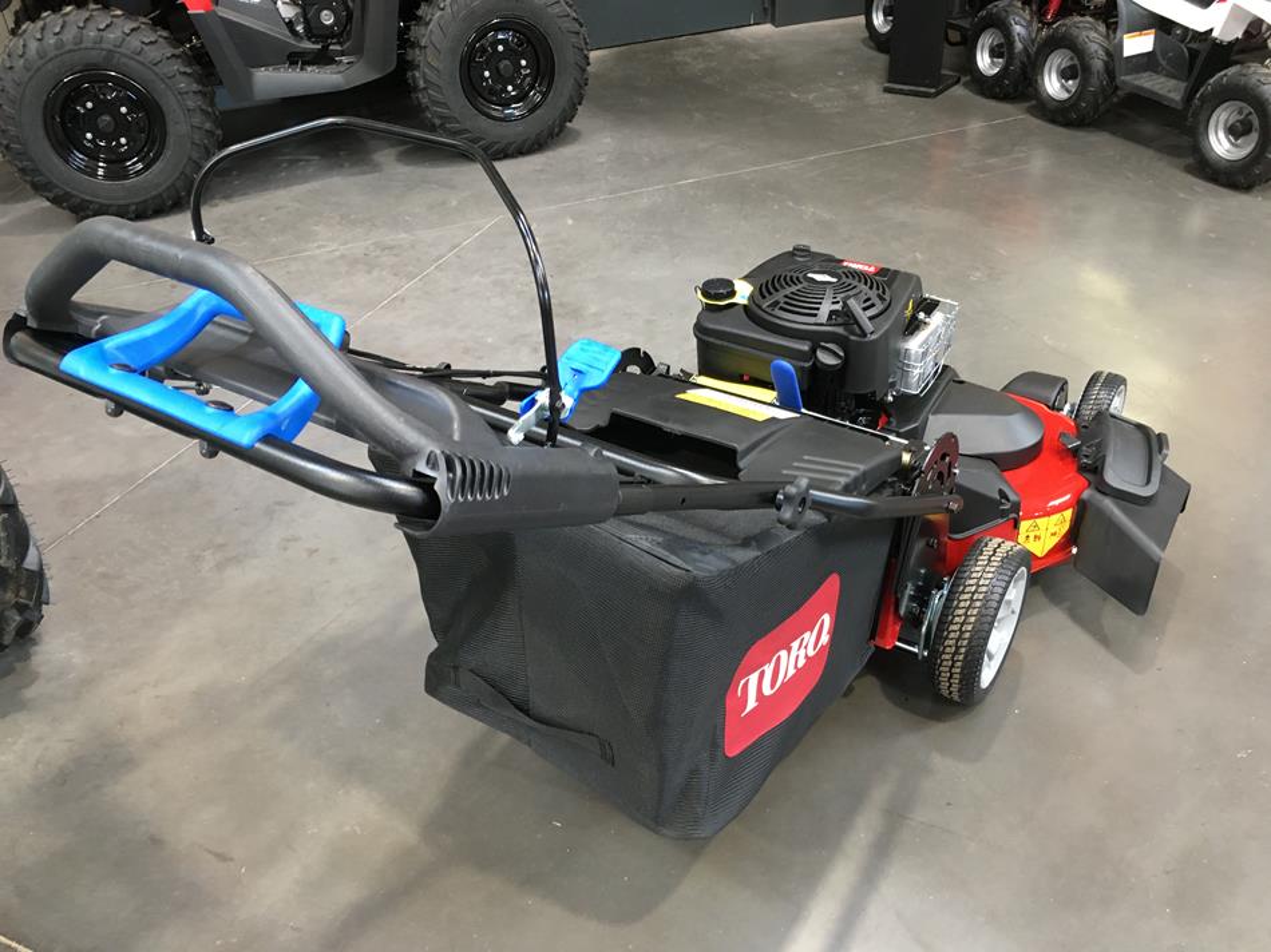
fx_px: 1065
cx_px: 636
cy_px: 476
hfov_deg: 61.7
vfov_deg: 48.2
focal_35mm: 29
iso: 125
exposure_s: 1/33
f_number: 2.2
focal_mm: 4.15
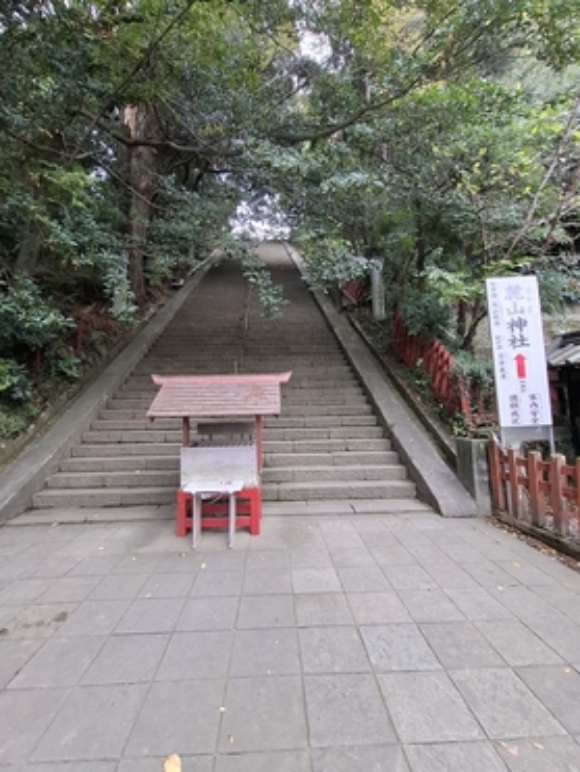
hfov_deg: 85.8
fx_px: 312
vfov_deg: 101.9
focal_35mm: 14
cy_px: 366
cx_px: 283
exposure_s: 1/50
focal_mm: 1.74
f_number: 2.2
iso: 40
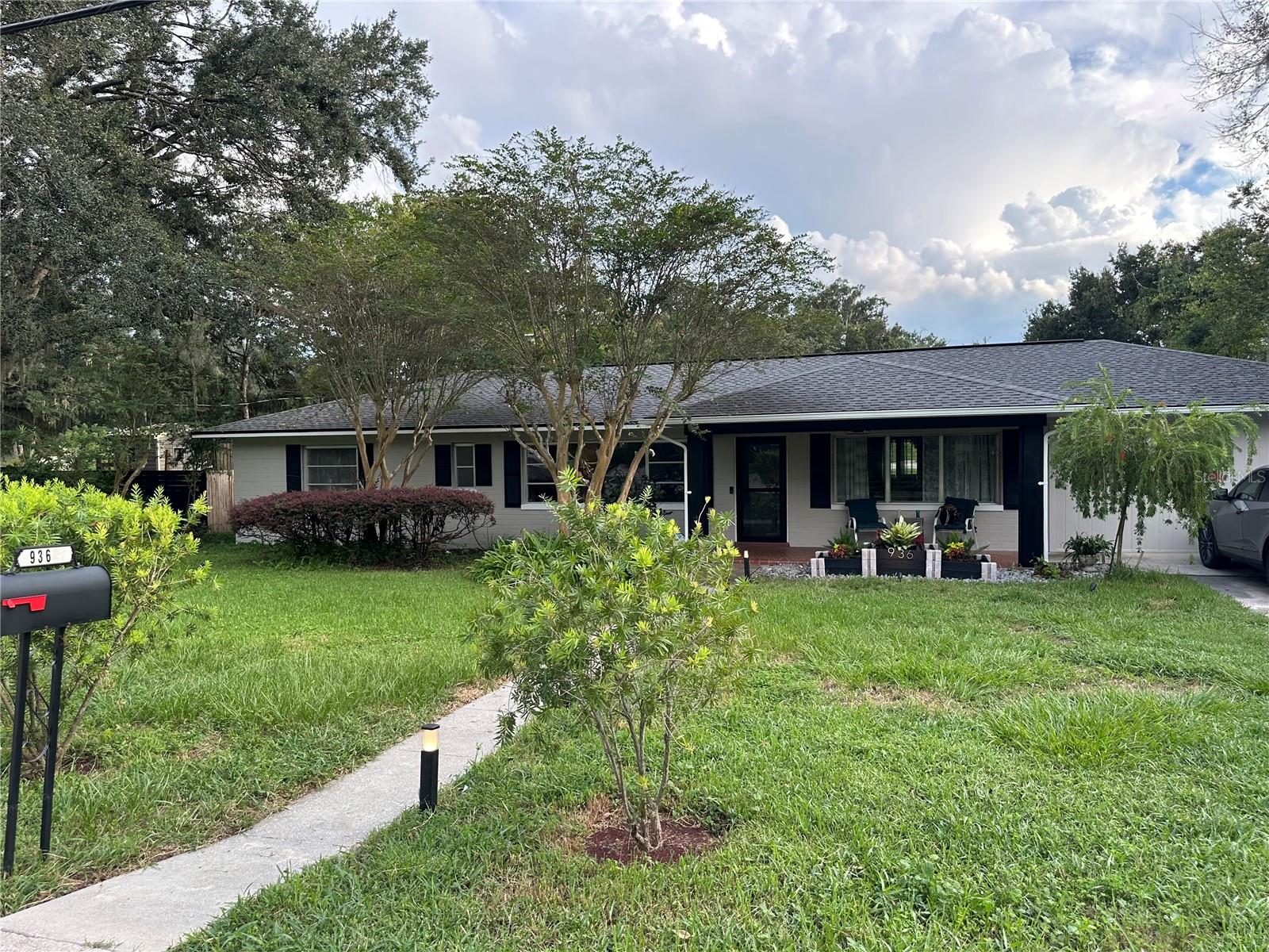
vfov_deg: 56.8
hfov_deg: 71.6
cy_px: 476
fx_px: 880
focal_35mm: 24
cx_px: 634
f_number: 1.78
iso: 80
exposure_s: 1/516
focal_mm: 6.86
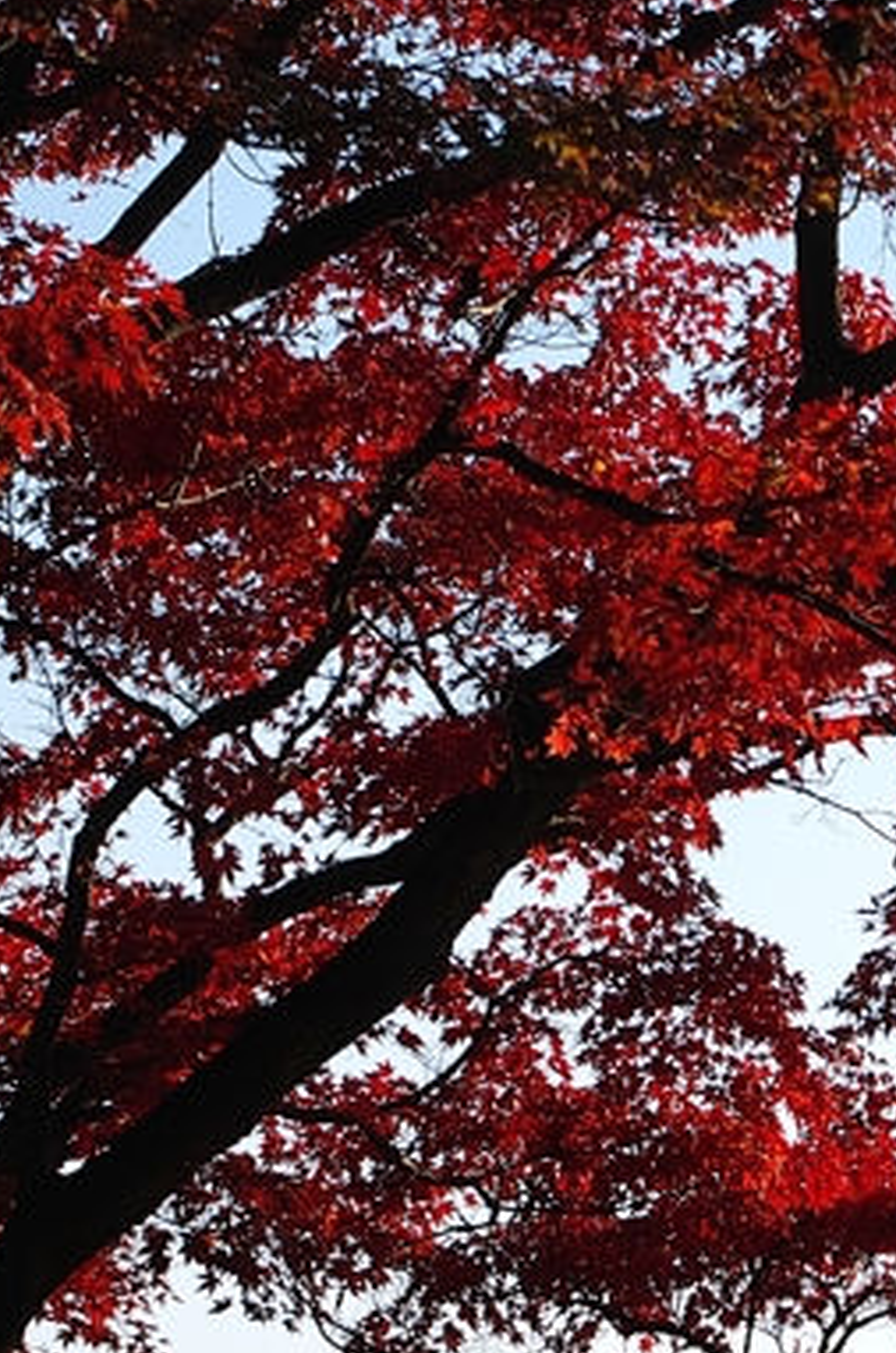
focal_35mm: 220
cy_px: 567
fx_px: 8250
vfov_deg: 9.4
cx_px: 815
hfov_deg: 6.2
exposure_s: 1/320
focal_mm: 55
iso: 100
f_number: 7.1
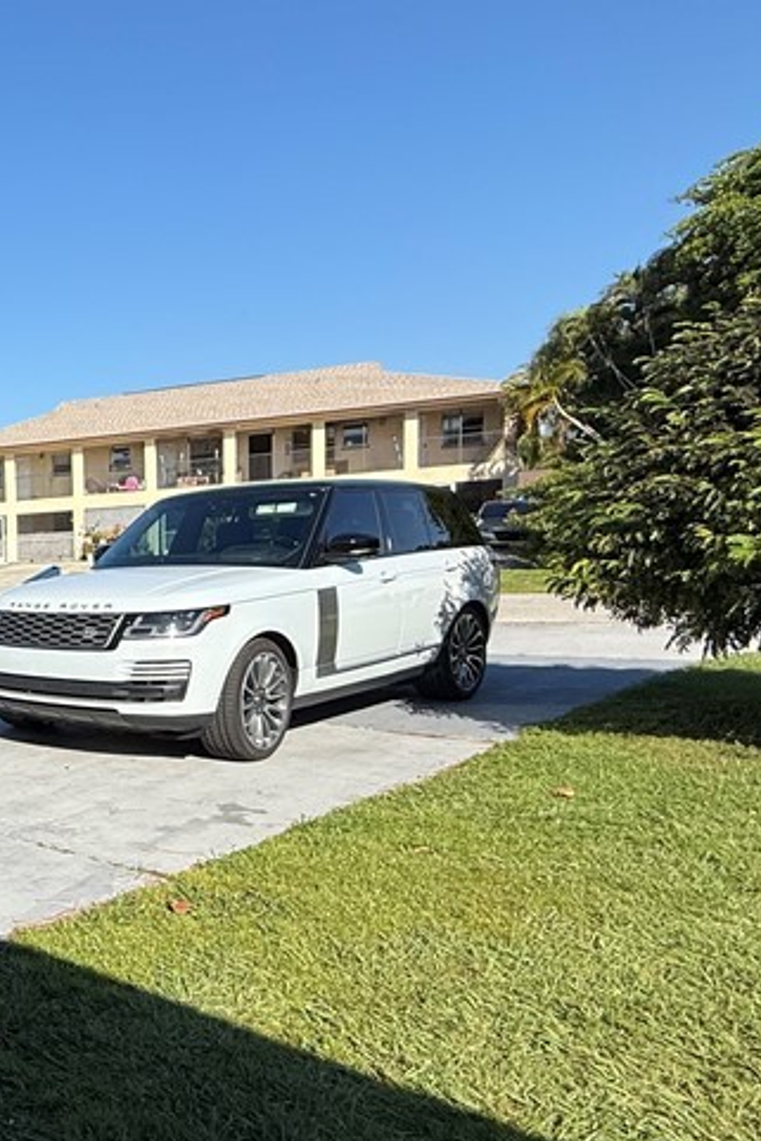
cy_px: 664
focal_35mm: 31
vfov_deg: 59.9
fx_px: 982
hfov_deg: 32.0
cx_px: -232
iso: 50
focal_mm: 2.22
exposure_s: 1/2410
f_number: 2.2
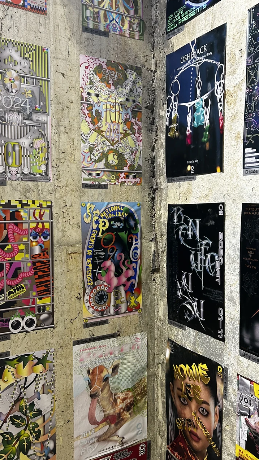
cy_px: 233
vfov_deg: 61.0
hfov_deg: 36.6
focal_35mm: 32
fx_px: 391
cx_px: 150
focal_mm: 5.7
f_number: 1.5
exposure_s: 1/50
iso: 160
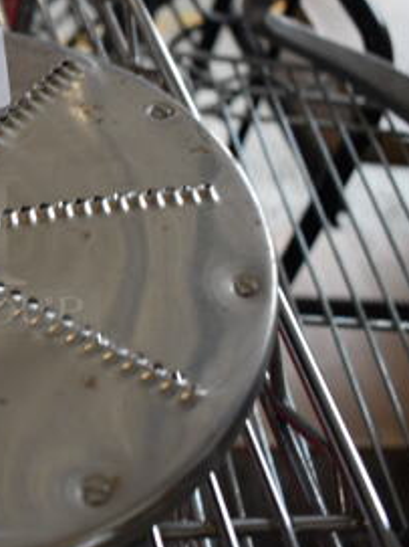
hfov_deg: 20.6
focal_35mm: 65
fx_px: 1025
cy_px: 226
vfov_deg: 29.8
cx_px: -123
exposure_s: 1/200
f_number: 3.5
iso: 800
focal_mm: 20
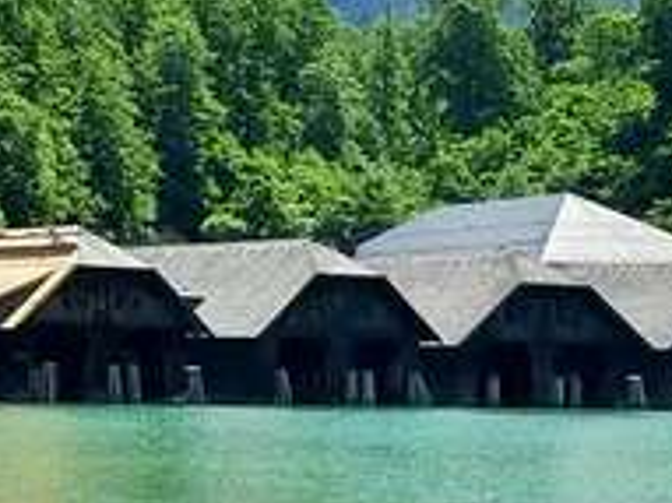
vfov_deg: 13.5
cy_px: 127
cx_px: -654
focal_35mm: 109
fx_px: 2115
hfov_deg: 14.9
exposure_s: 1/1250
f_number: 2.4
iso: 50
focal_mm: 4.32
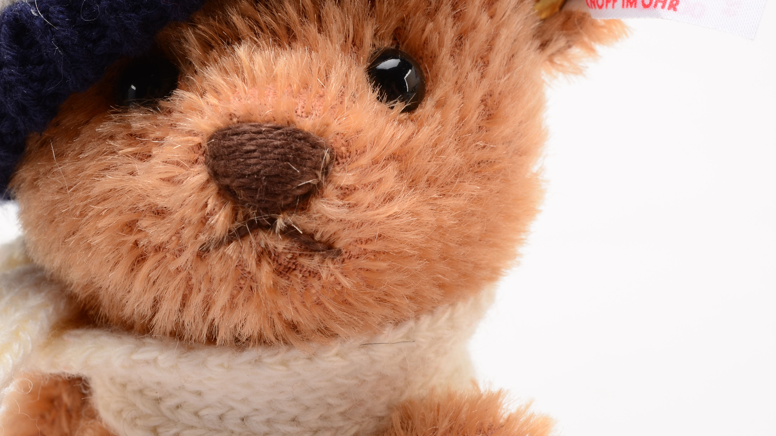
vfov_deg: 11.5
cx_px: 306
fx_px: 2174
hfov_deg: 20.2
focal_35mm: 106
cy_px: 164
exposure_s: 1/160
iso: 100
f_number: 20
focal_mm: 55
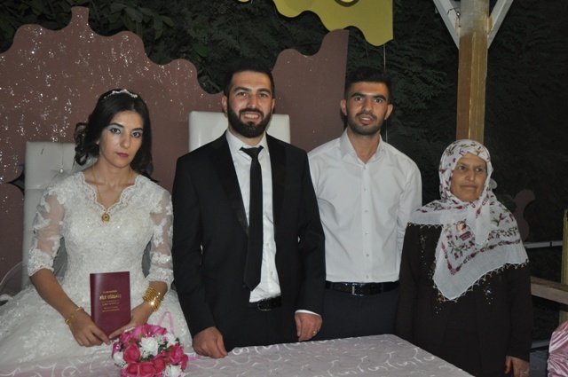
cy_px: 188
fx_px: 685
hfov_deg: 45.0
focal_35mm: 44
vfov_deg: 30.8
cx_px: 284
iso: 800
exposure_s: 1/60
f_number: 3.8
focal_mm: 29
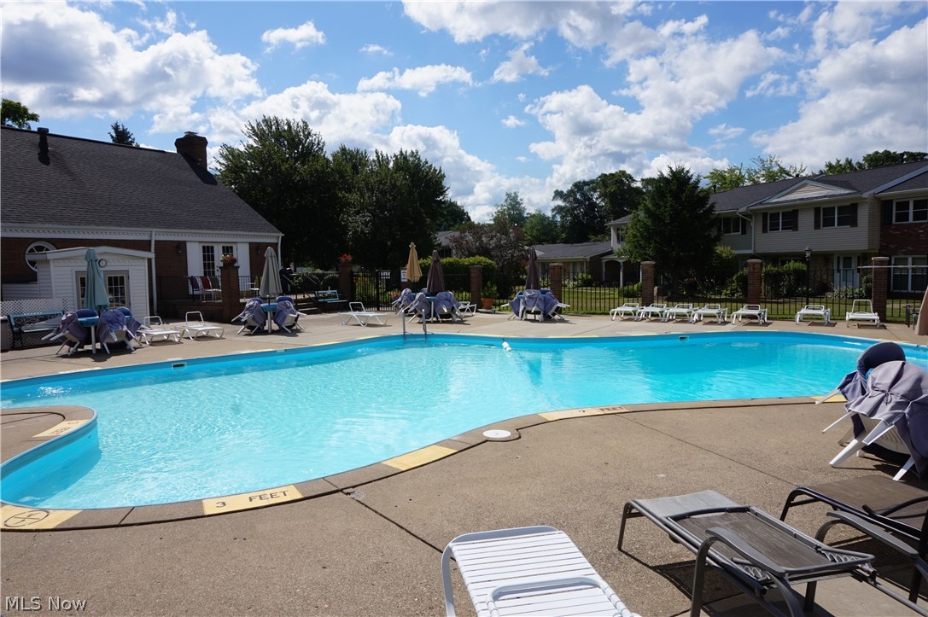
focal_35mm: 24
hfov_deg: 73.8
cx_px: 464
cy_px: 308
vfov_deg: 53.1
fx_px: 618
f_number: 14
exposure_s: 1/160
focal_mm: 16
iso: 100
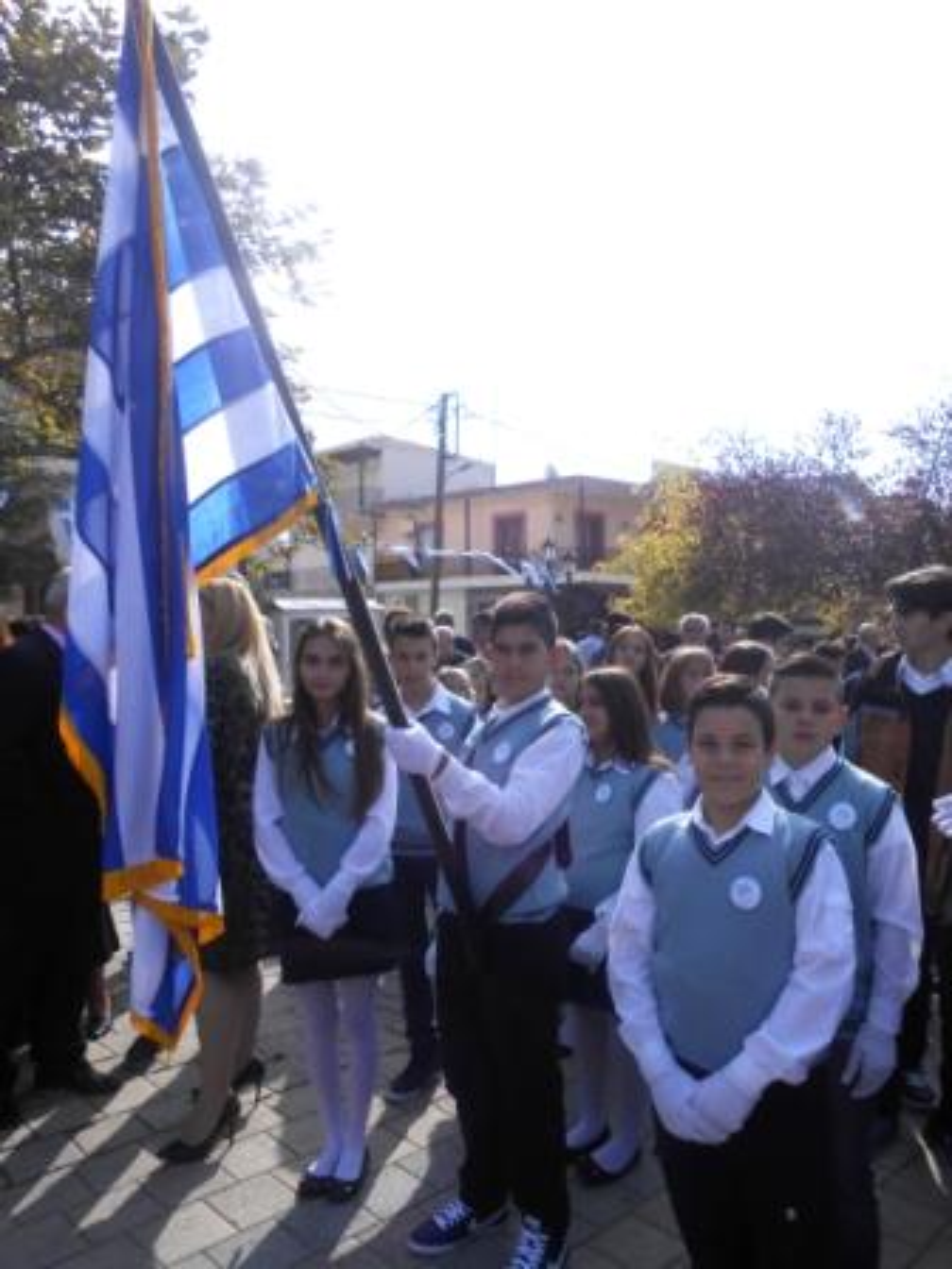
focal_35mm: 26
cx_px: 476
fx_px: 953
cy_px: 634
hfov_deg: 53.1
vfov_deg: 67.3
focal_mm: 4.6
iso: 80
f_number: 3.5
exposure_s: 1/2000
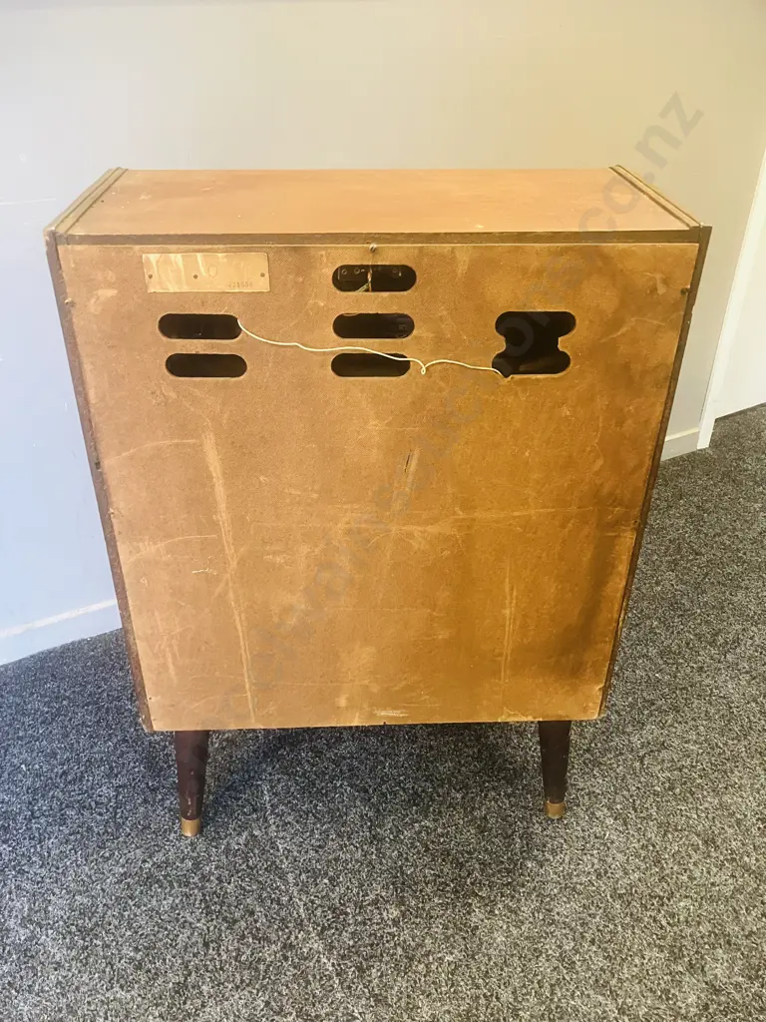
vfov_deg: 63.4
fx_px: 826
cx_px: 383
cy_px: 511
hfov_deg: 49.7
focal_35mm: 28
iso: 320
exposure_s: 1/33
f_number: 1.8
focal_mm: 3.99
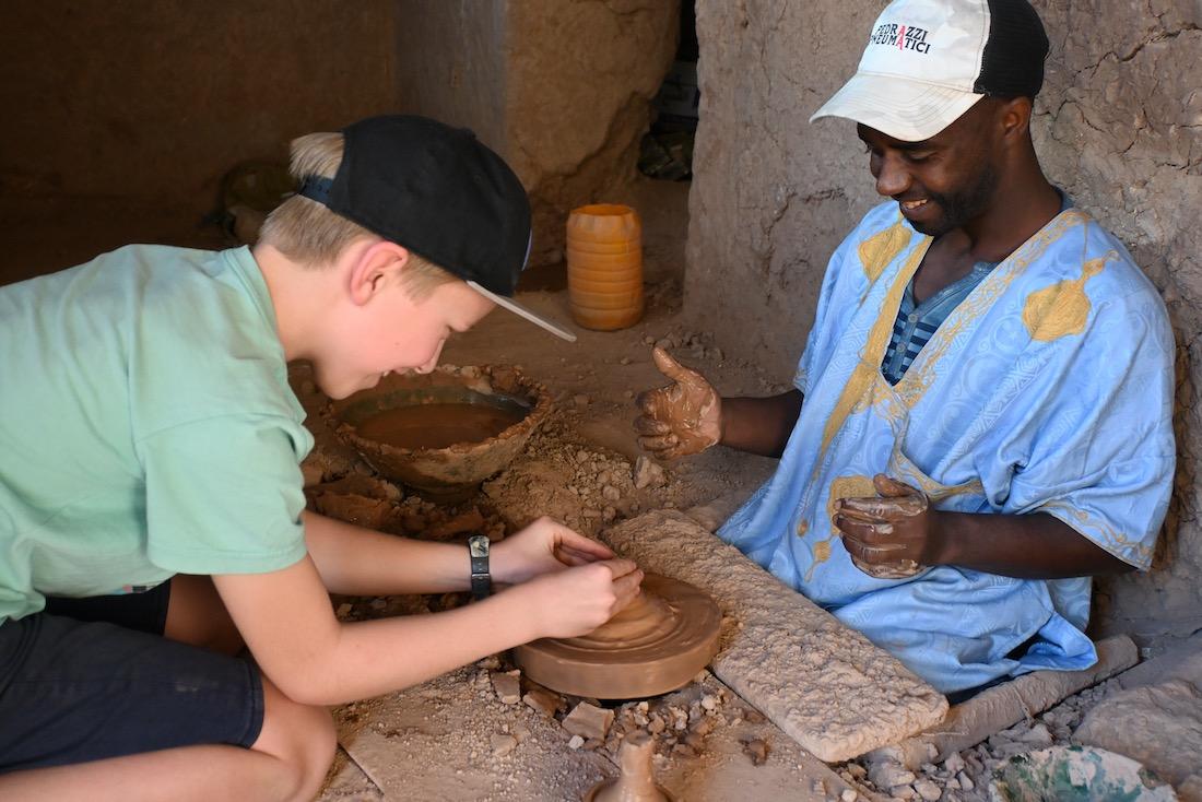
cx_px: 601
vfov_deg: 39.2
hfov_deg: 56.1
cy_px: 401
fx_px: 1127
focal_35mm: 34
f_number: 4
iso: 1250
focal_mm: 22.5
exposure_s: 1/125
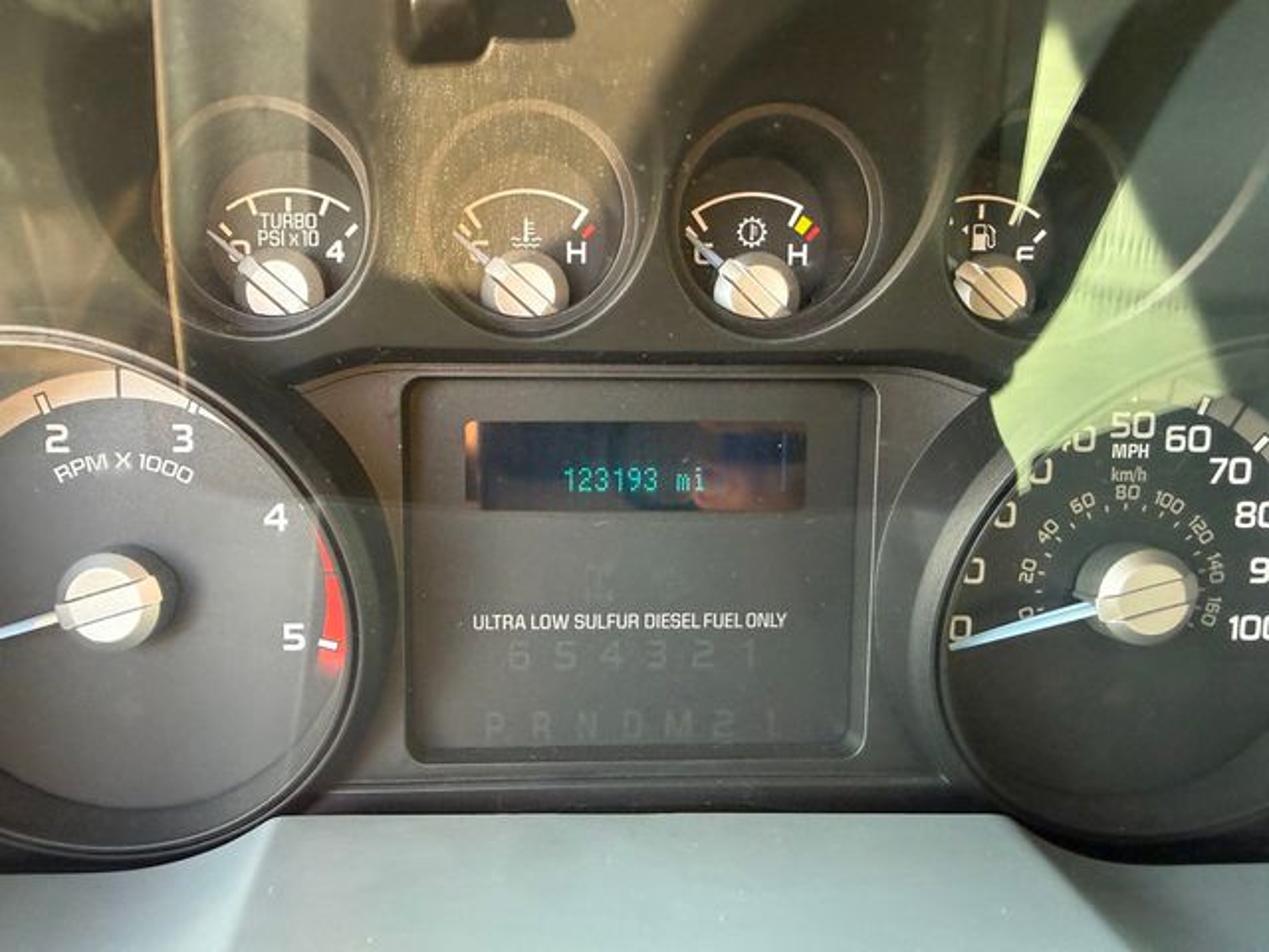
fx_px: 916
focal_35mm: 25
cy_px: 476
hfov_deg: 69.4
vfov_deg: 54.9
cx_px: 634
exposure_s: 1/73
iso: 320
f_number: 2.2
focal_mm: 2.22
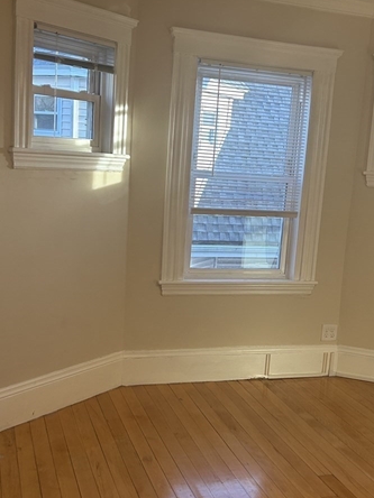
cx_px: 198
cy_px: 255
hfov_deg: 32.2
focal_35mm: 45
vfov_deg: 42.1
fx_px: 648
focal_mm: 5.7
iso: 100
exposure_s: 1/111
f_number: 1.5
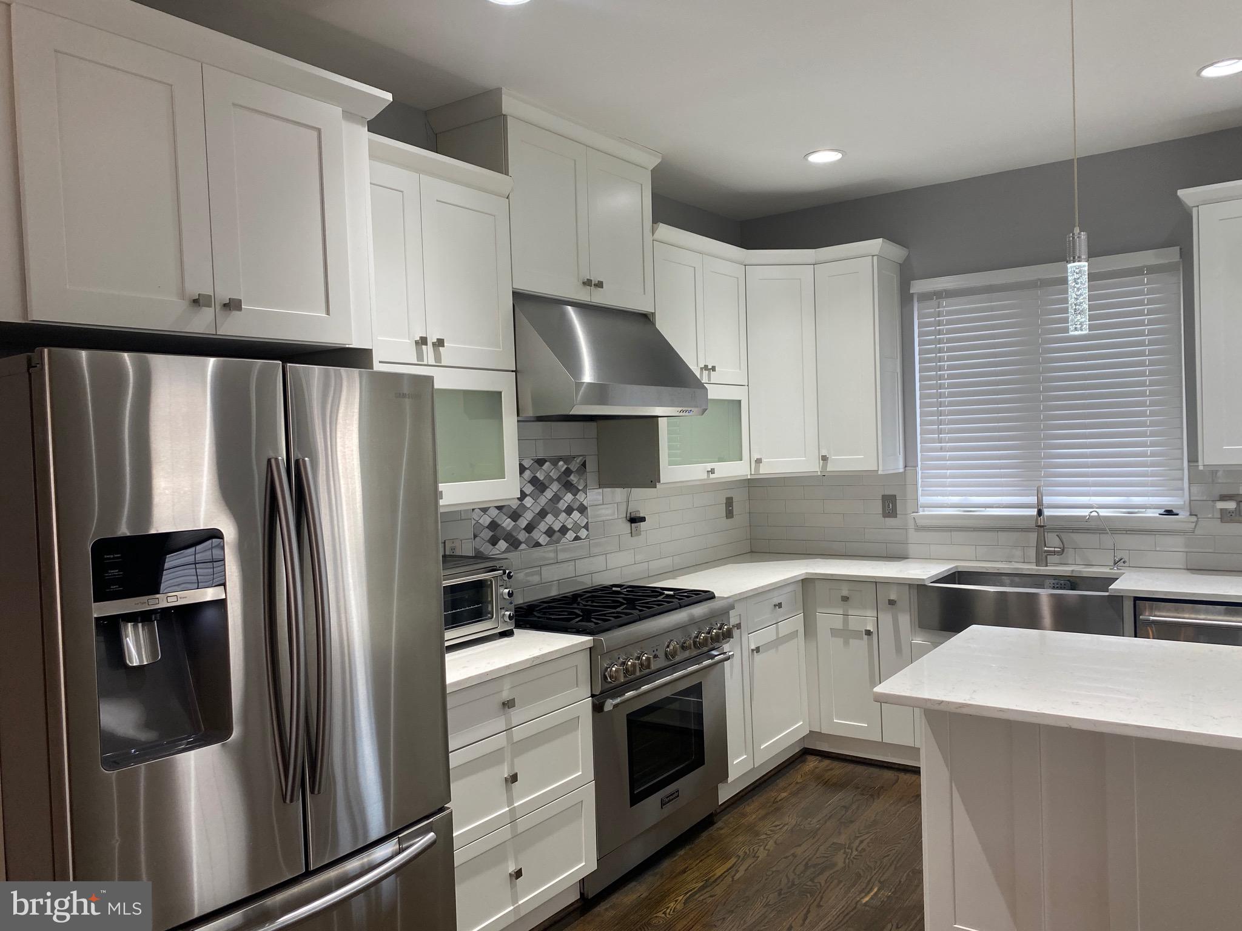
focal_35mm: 26
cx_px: 621
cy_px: 466
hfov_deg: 67.3
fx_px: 933
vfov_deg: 53.1
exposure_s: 1/120
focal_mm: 4.25
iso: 125
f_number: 1.8
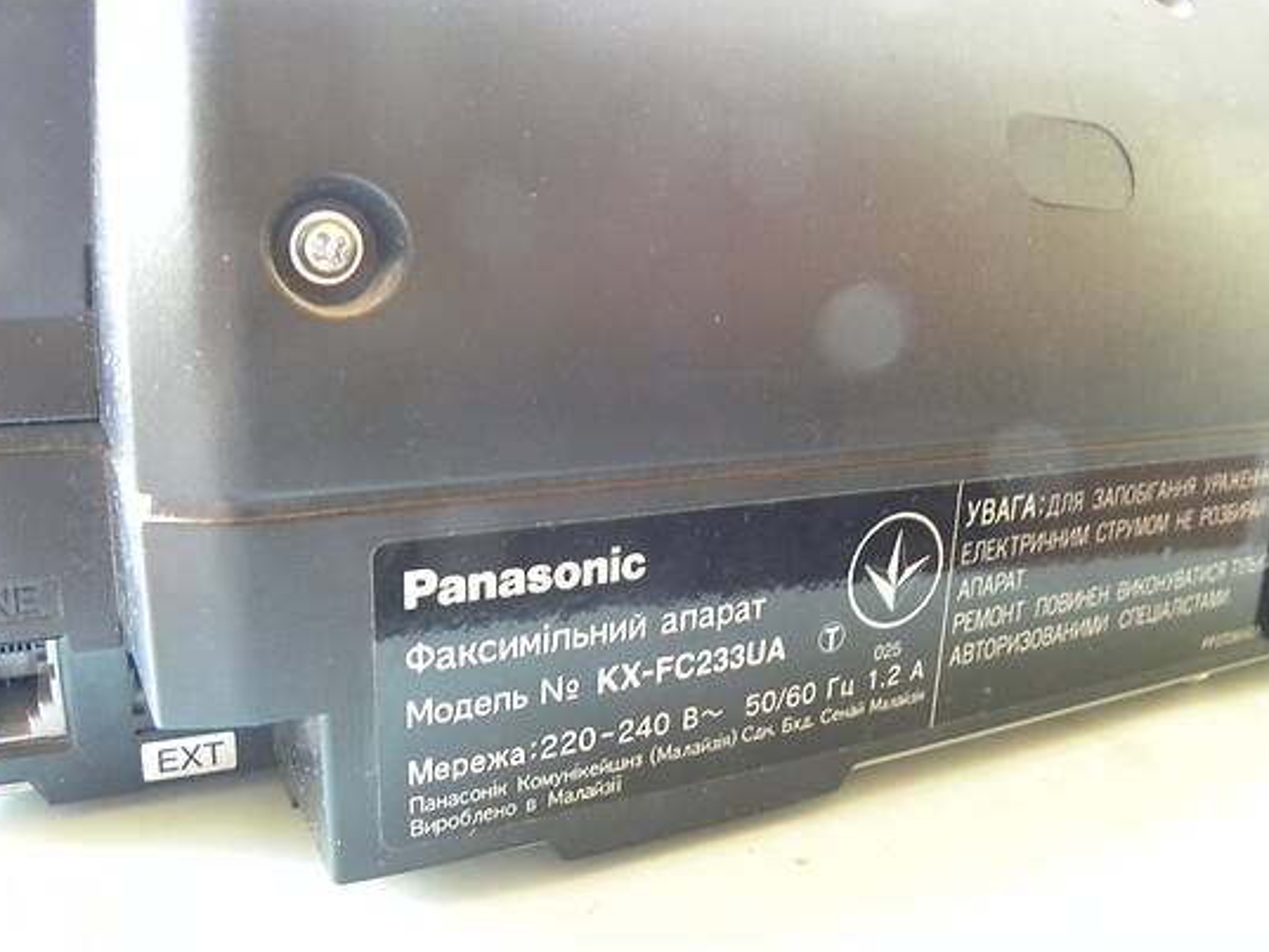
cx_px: 650
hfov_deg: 58.3
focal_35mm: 31
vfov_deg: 45.5
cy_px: 480
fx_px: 1137
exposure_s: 1/10
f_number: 2.8
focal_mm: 4.6
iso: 400
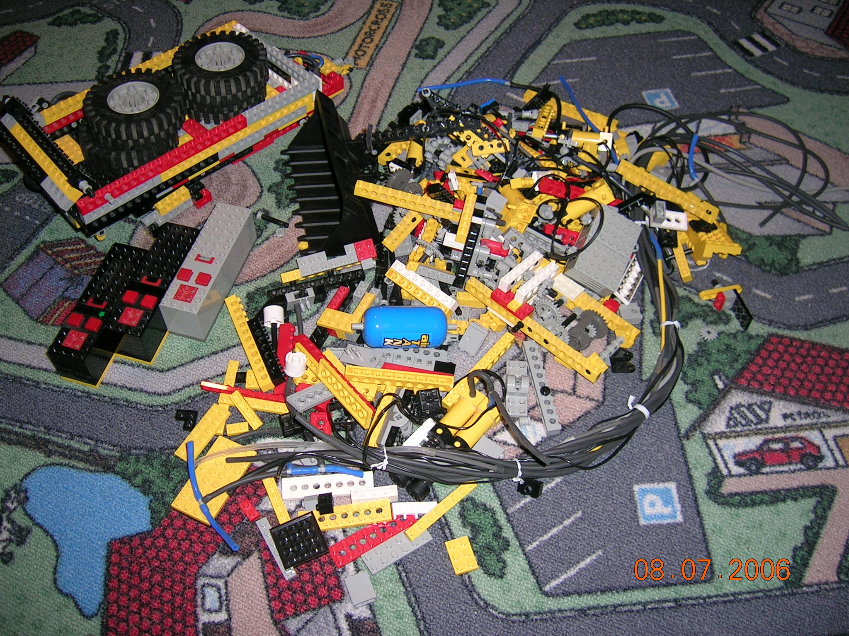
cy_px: 318
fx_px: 858
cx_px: 424
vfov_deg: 40.7
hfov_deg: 52.6
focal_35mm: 35
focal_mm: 5.4
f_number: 2.8
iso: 50
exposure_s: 1/60.1
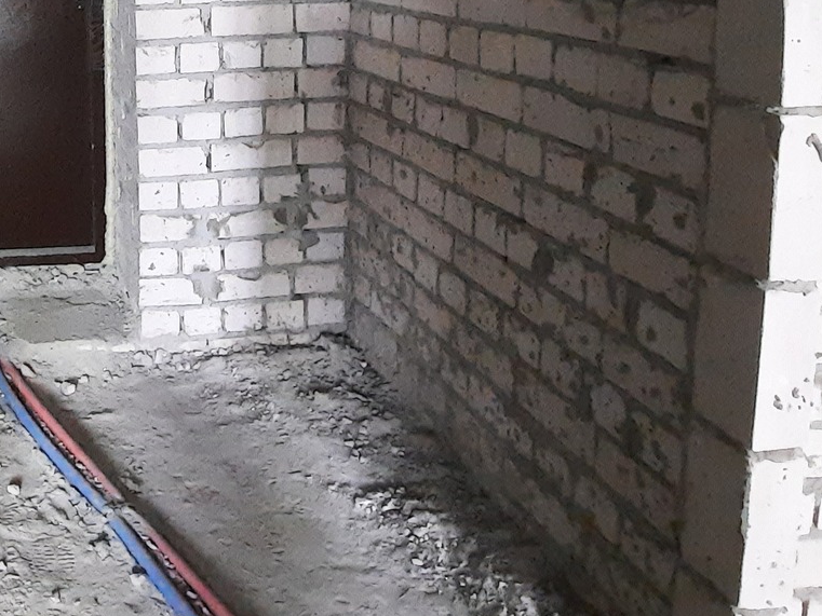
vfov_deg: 36.7
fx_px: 831
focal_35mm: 35
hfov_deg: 46.3
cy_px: 6
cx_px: 50
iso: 640
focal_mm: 1.74
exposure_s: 1/20
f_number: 2.2
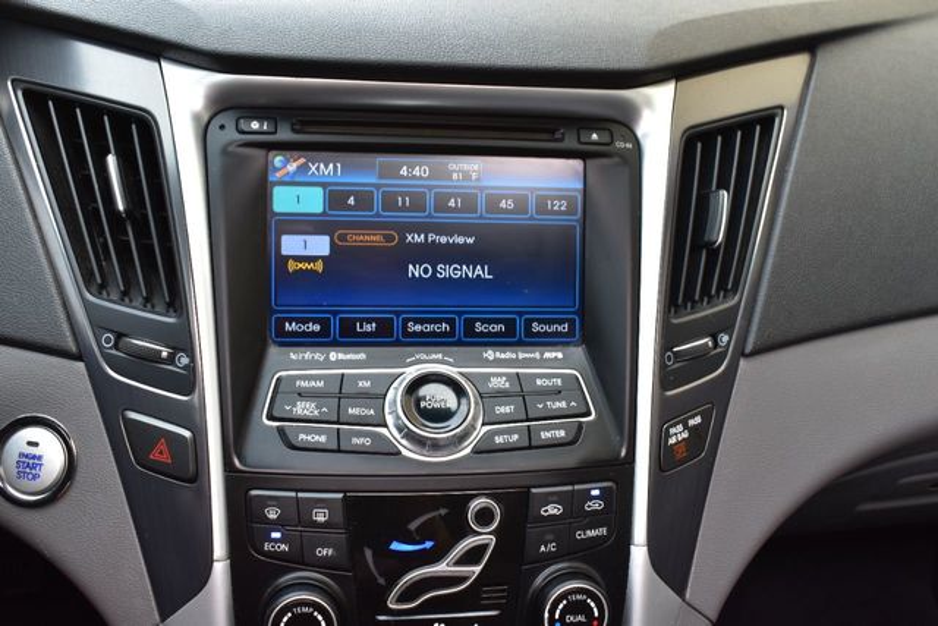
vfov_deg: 35.5
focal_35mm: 38
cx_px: 469
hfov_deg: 51.3
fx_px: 977
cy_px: 313
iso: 400
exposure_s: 1/50
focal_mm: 25
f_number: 8
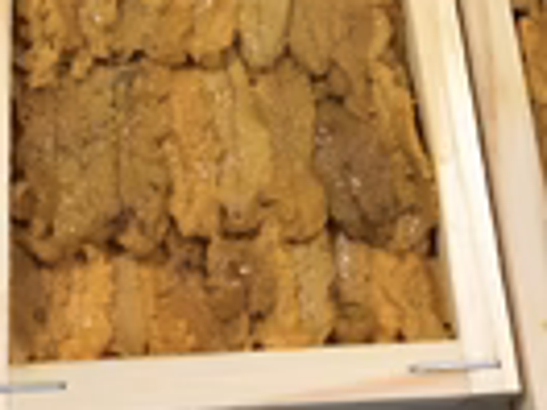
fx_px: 1391
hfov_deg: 22.2
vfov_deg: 15.6
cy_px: -186
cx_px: 191
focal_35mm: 88
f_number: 2.2
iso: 80
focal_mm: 4.15
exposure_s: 1/30
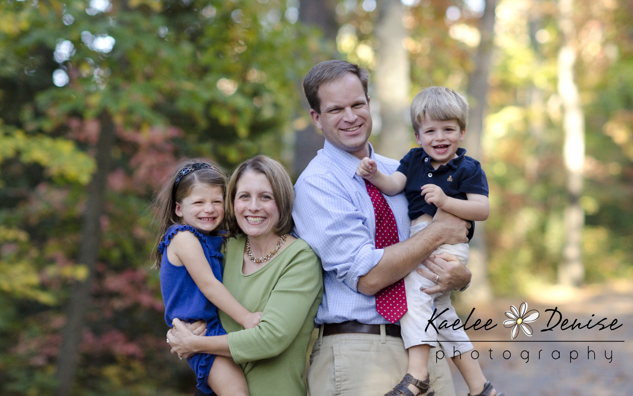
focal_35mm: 131
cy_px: 193
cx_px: 317
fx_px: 2251
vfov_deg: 10.0
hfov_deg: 16.0
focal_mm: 85
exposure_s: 1/800
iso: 1600
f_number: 2
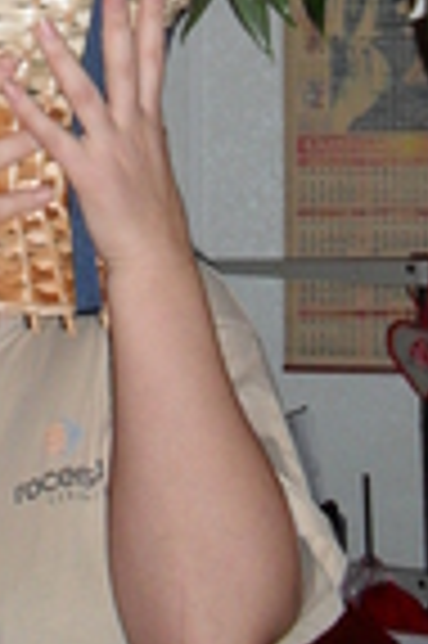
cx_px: -36
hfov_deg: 11.7
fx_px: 2056
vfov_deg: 16.4
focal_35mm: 115
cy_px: -297
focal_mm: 6.3
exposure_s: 1/45
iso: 200
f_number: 3.2
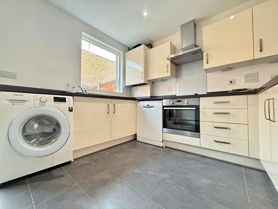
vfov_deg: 85.7
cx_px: 139
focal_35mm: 14
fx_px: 112
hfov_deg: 102.1
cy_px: 104
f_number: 2.2
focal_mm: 2.22
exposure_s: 1/60
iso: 500
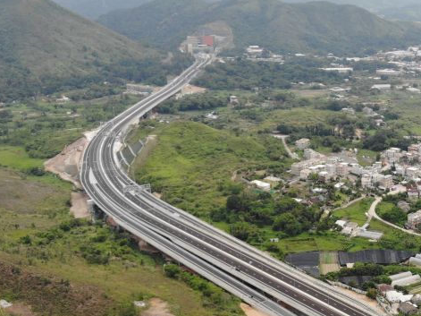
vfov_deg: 27.9
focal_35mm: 51
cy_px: 257
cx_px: 359
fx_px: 620
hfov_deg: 35.8
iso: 100
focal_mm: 4.5
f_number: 2.8
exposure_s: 1/807
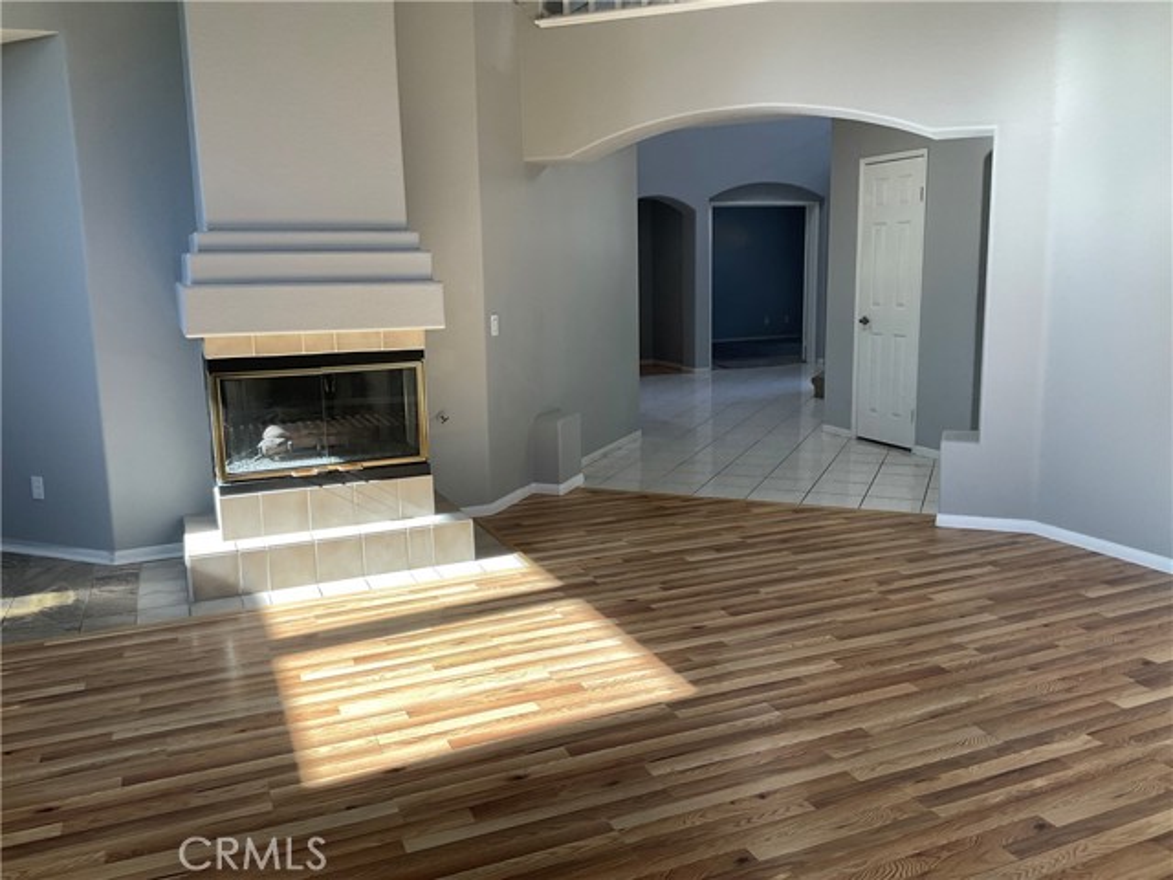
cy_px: 440
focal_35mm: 29
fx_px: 983
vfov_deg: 48.2
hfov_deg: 61.7
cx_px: 586
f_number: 1.8
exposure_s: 1/120
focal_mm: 3
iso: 32
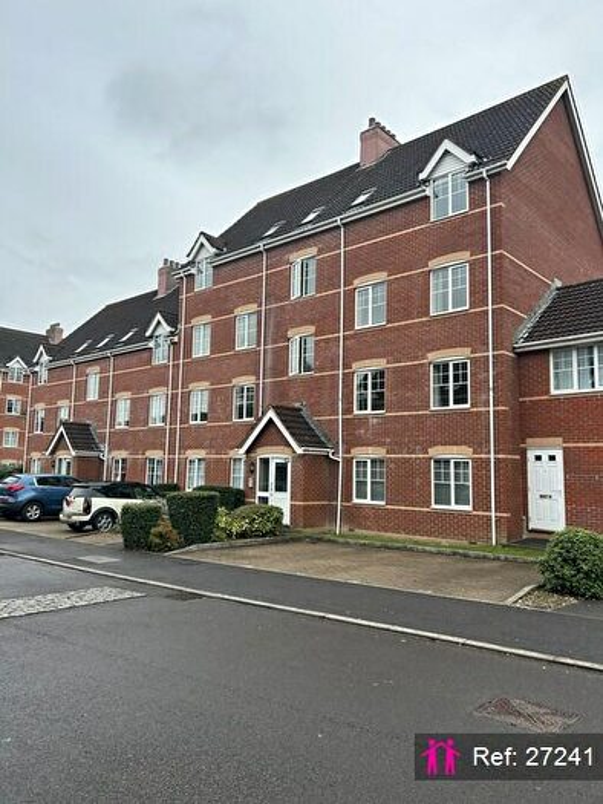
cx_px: 302
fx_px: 604
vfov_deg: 67.3
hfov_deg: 53.1
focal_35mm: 26
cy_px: 402
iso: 50
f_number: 1.5
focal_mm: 5.7
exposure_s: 1/1224
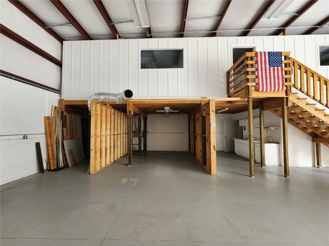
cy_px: 123
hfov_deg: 106.2
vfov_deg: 89.9
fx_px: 124
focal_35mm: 13
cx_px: 164
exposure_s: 1/60
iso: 400
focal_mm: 2.2
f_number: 2.2
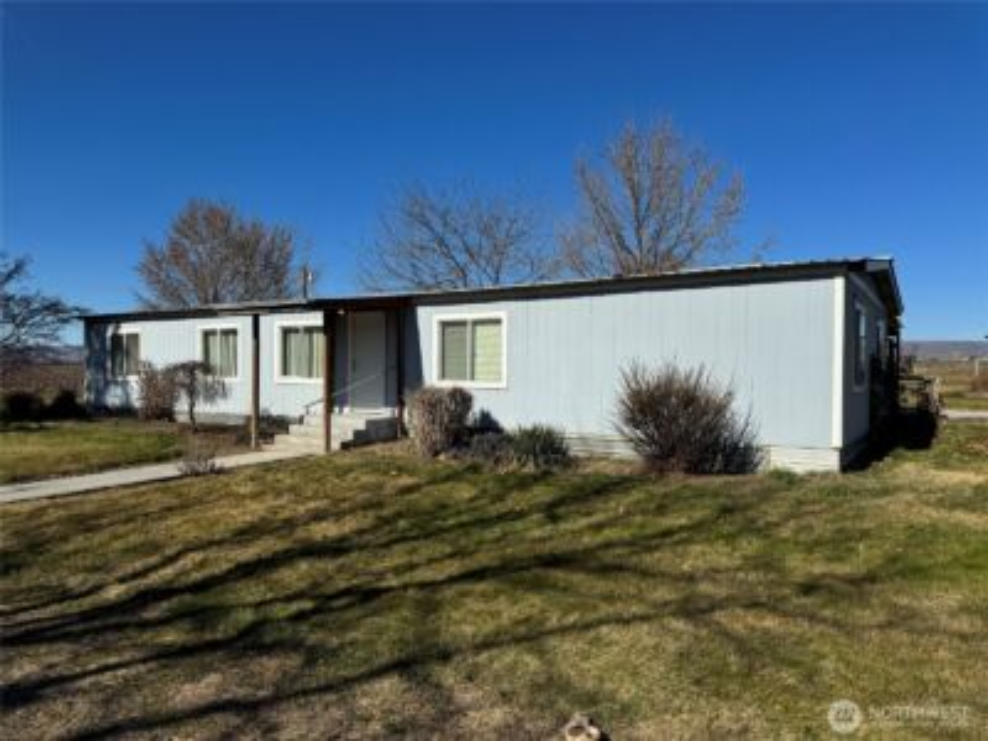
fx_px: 685
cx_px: 494
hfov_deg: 71.6
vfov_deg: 56.8
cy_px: 370
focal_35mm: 24
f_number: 1.78
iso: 80
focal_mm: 6.76
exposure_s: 1/9009
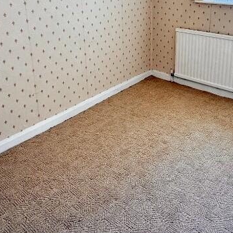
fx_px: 274
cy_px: 40
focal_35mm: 36
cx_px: 141
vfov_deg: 43.5
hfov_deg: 45.8
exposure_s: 1/99
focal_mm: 2.22
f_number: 2.2
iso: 200
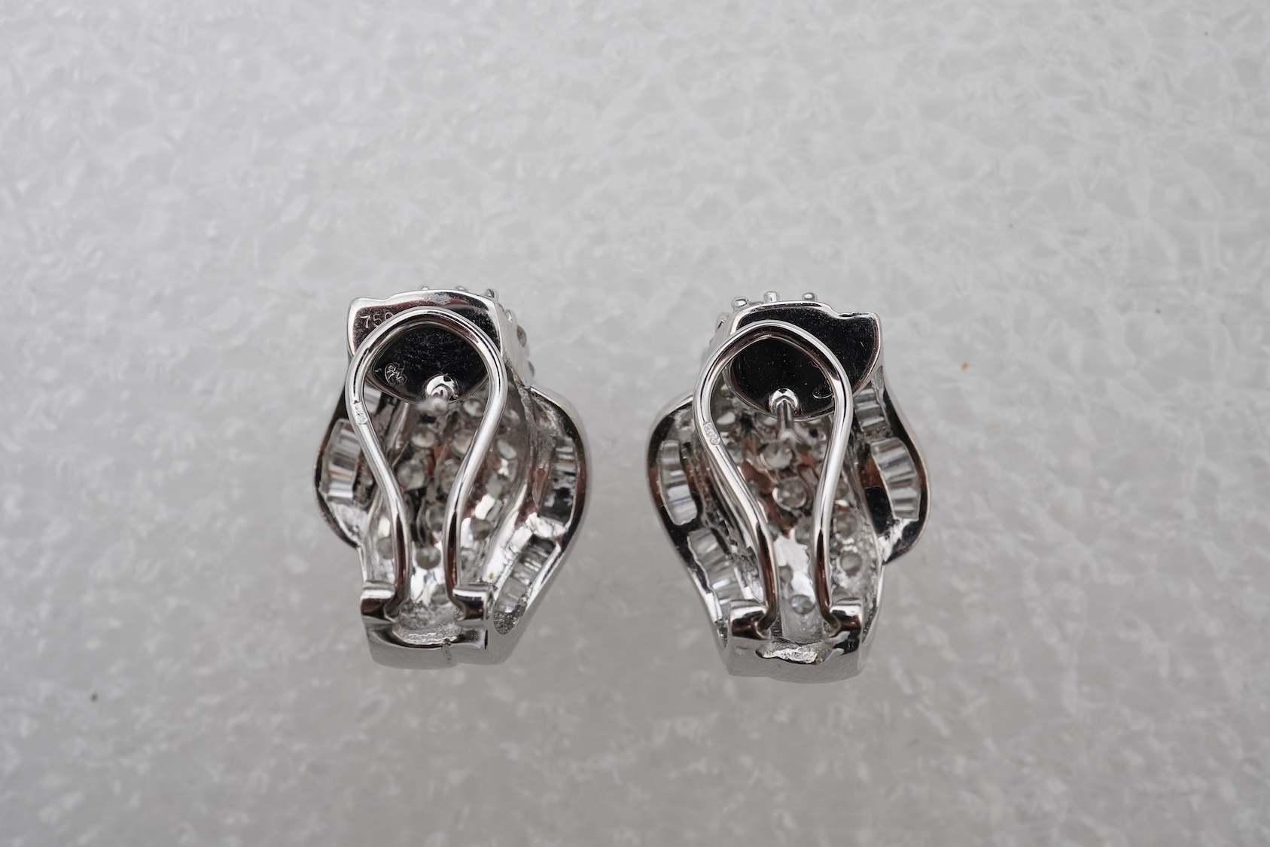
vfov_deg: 29.9
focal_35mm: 45
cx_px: 635
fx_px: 1588
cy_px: 424
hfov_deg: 43.6
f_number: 16
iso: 400
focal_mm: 30
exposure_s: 1/125
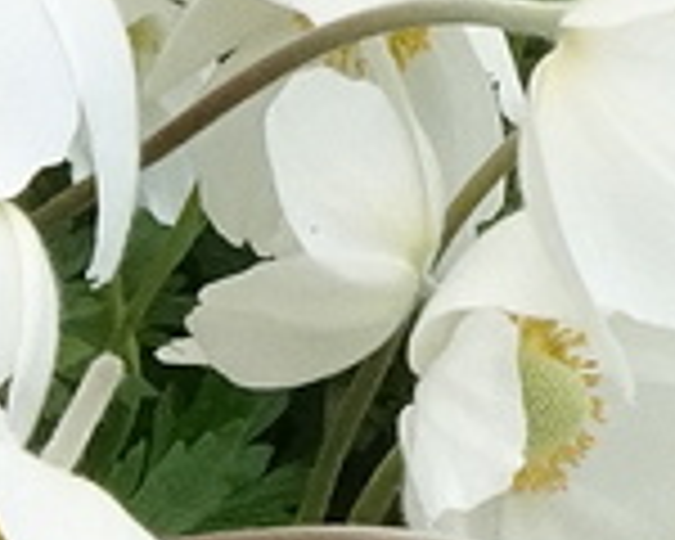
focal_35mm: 200
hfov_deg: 9.6
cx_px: 567
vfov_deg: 7.7
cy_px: 382
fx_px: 3995
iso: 400
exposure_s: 1/200
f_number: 7.1
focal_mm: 4.27
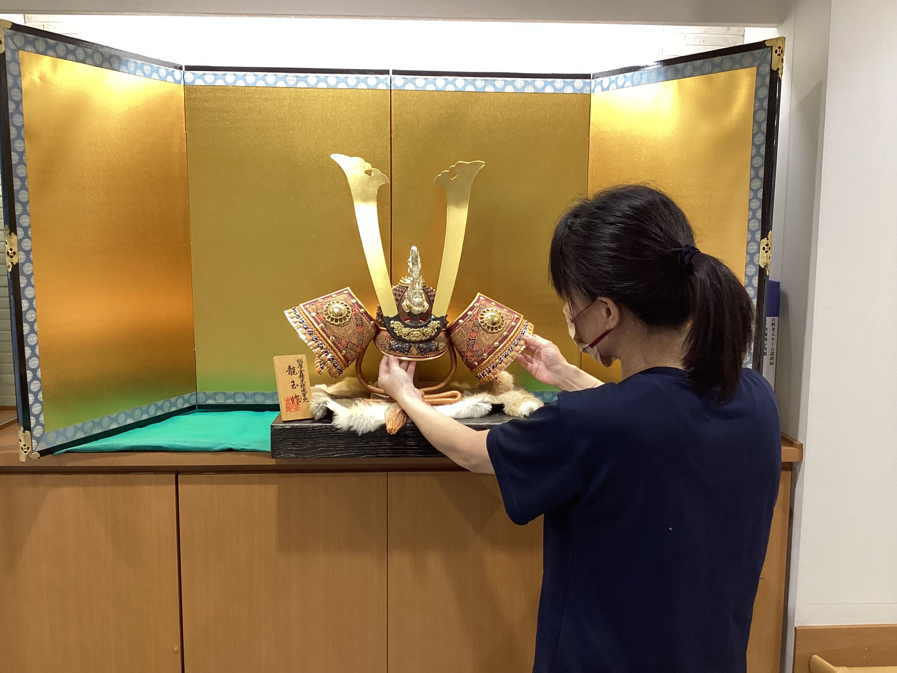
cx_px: 448
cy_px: 336
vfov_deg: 45.4
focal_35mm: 31
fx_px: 803
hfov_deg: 58.4
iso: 125
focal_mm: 3.3
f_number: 2.4
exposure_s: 1/50
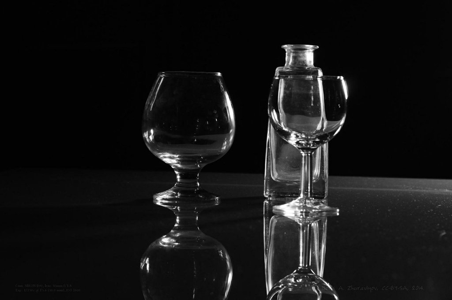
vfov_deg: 18.1
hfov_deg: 27.0
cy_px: 150
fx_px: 940
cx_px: 226
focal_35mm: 75
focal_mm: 50
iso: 1600
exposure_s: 1/250
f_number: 5.6
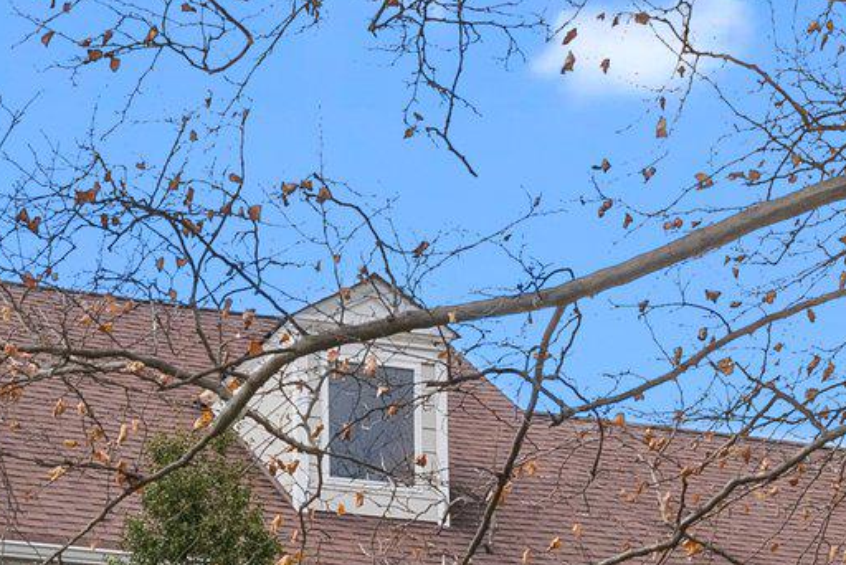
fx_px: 2727
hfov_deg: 17.5
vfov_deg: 11.3
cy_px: 883
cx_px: 164
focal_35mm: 116
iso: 1250
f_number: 11
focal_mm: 29
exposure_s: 1/125
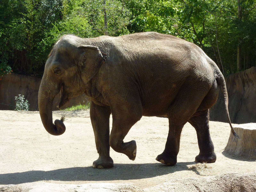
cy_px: 96
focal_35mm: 90
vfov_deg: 16.4
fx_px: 666
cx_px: 128
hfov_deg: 21.8
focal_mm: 14.7
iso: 200
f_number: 4.3
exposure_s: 1/500
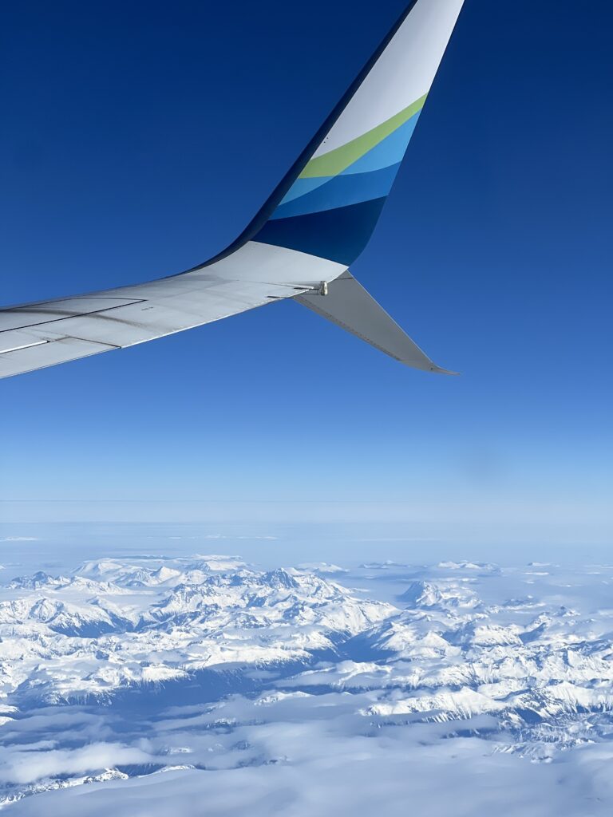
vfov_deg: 25.3
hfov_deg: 19.1
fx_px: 1818
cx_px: 306
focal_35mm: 77
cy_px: 408
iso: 32
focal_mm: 9
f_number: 2.8
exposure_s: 1/1167
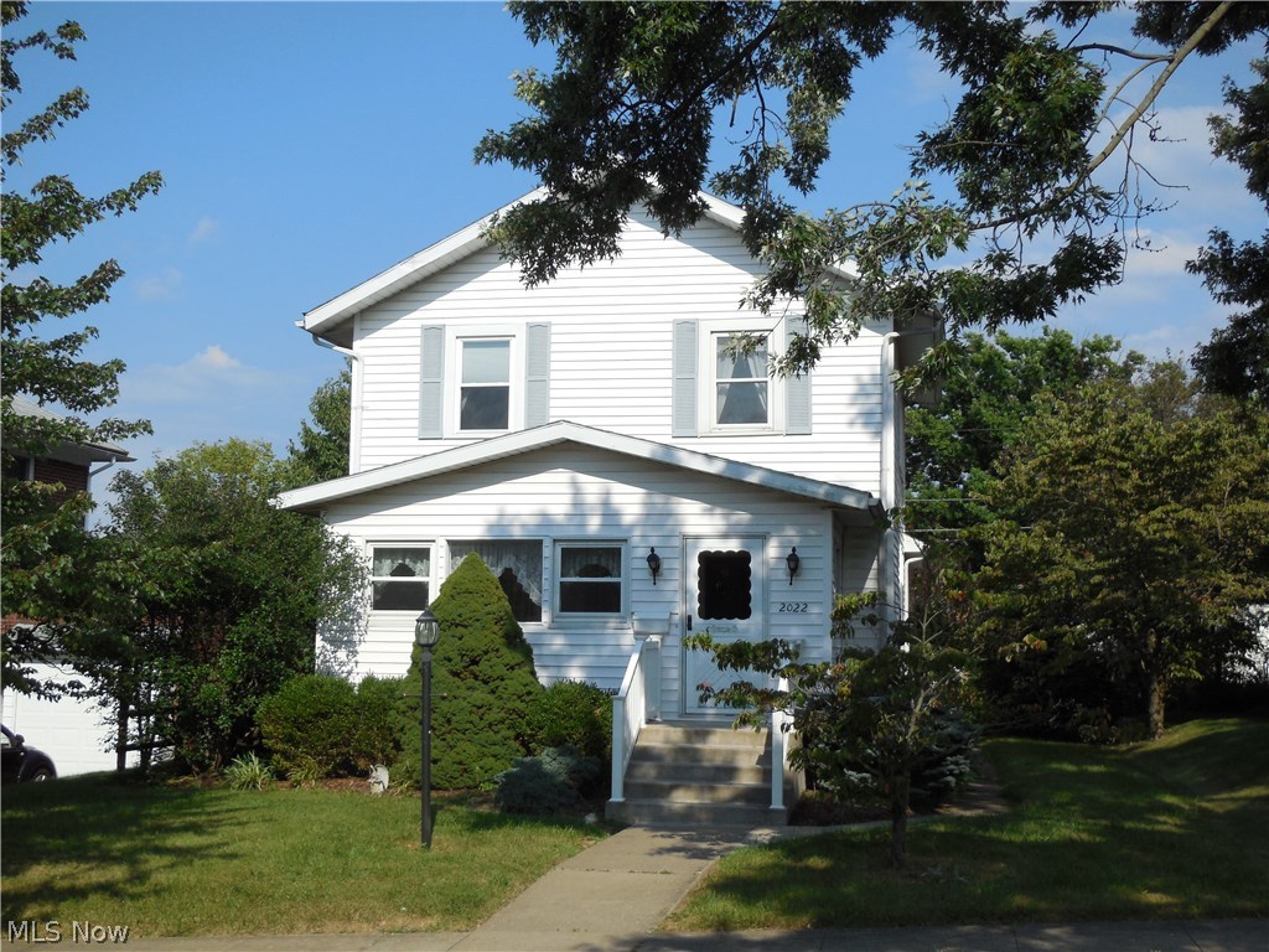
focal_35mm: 46
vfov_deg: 31.5
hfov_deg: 41.2
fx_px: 1686
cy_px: 476
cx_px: 634
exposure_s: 1/1600
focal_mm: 8.2
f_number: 3.8
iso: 125
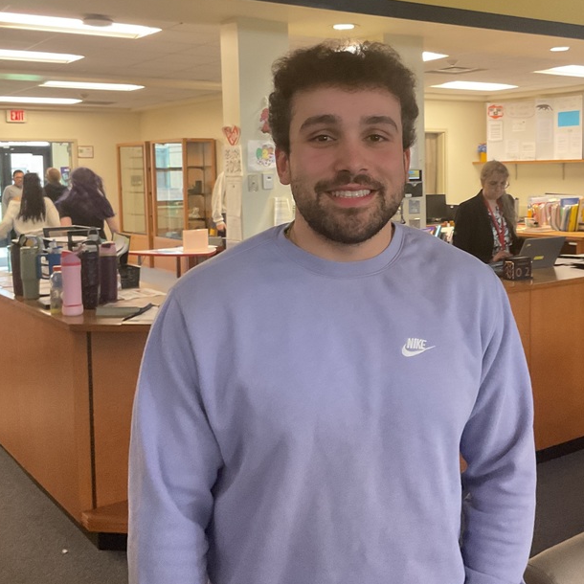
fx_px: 821
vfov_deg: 39.0
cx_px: 349
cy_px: 231
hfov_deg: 39.0
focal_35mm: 43
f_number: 1.8
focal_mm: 3
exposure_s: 1/60
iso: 250
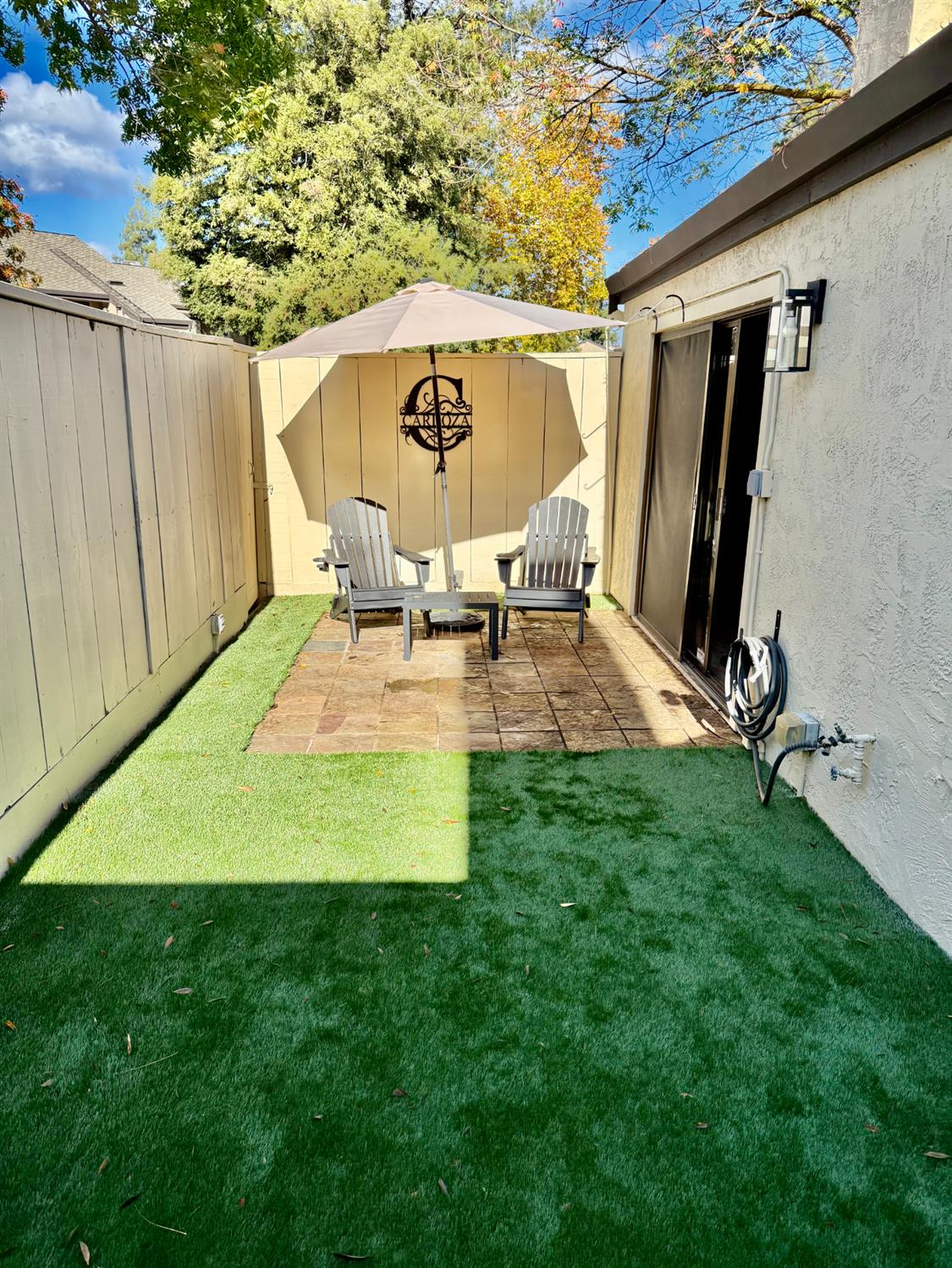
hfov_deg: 56.8
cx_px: 476
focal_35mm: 24
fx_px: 880
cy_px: 634
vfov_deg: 71.6
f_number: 1.78
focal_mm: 6.76
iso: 100
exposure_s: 1/2801
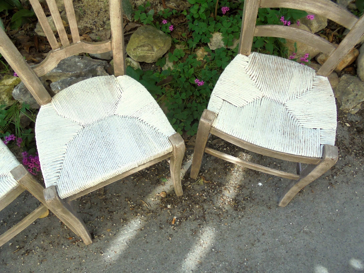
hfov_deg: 67.3
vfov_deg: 53.1
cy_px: 136
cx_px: 182
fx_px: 273
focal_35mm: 26
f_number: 3.5
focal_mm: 4.6
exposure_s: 1/125
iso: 100
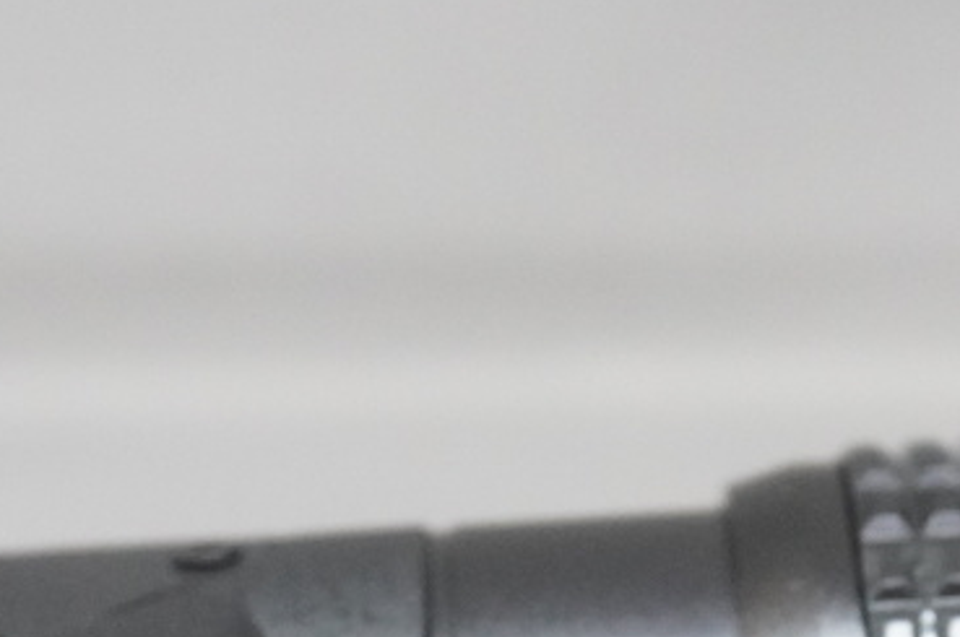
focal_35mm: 142
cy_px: 1024
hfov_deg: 14.5
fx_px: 3772
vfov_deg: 9.3
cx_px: 523
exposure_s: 1/50
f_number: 8
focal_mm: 29
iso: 3200
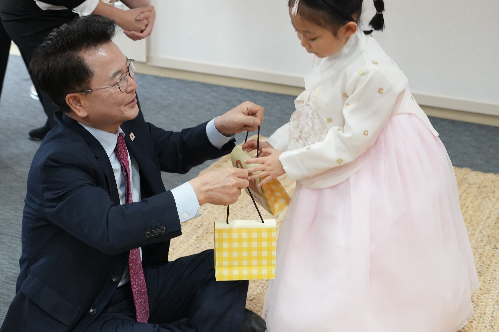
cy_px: 132
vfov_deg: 19.4
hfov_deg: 28.8
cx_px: 212
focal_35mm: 70
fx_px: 970
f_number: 4.5
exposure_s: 1/250
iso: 3200
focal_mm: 56
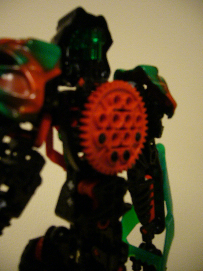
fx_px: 274
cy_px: 136
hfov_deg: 40.7
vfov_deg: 52.6
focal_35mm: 35
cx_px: 102
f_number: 2.8
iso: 200
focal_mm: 5.8
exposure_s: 1/4
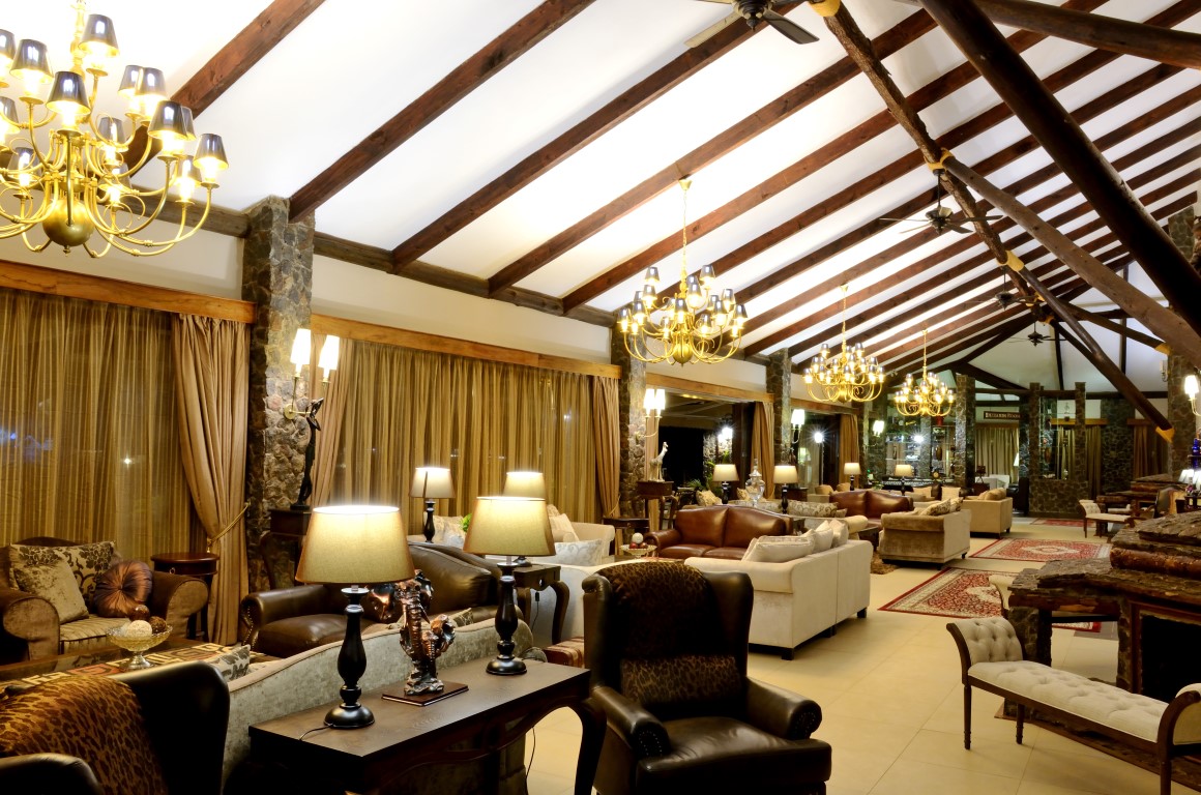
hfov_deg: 67.5
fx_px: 899
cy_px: 398
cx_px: 600
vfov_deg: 47.7
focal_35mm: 27
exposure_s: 6
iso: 400
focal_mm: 18
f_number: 13
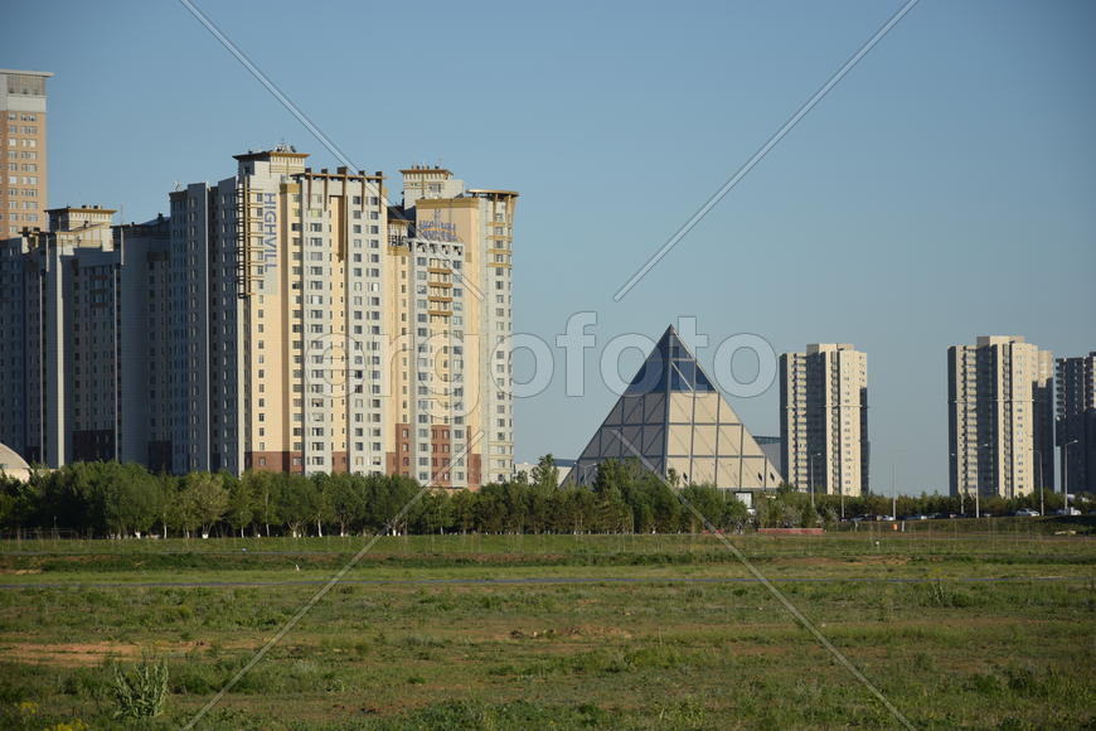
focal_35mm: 158
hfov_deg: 13.0
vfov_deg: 8.7
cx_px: 548
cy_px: 366
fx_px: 4795
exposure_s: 1/500
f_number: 5.6
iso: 100
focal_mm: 105
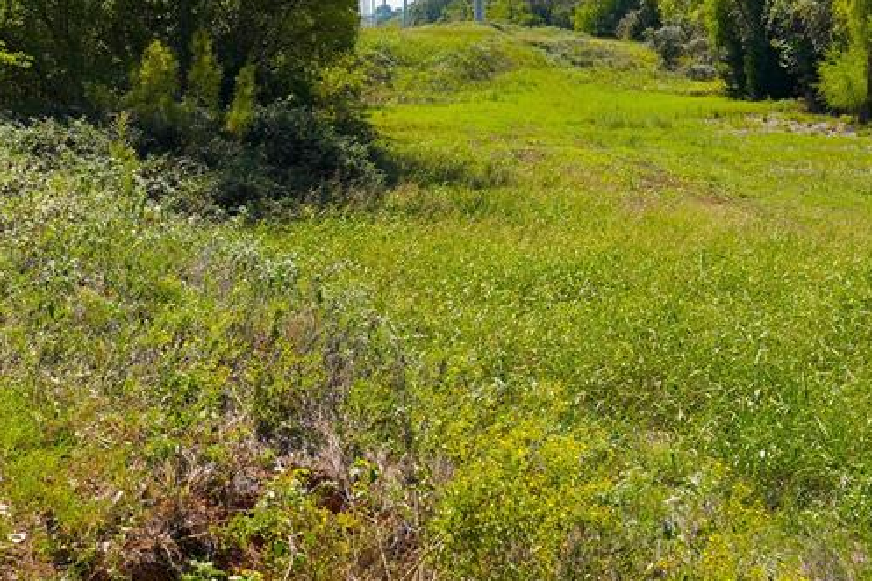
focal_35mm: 68
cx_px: 349
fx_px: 1646
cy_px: 94
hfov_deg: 29.6
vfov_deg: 19.7
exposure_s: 1/640
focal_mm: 33
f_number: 6.3
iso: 400
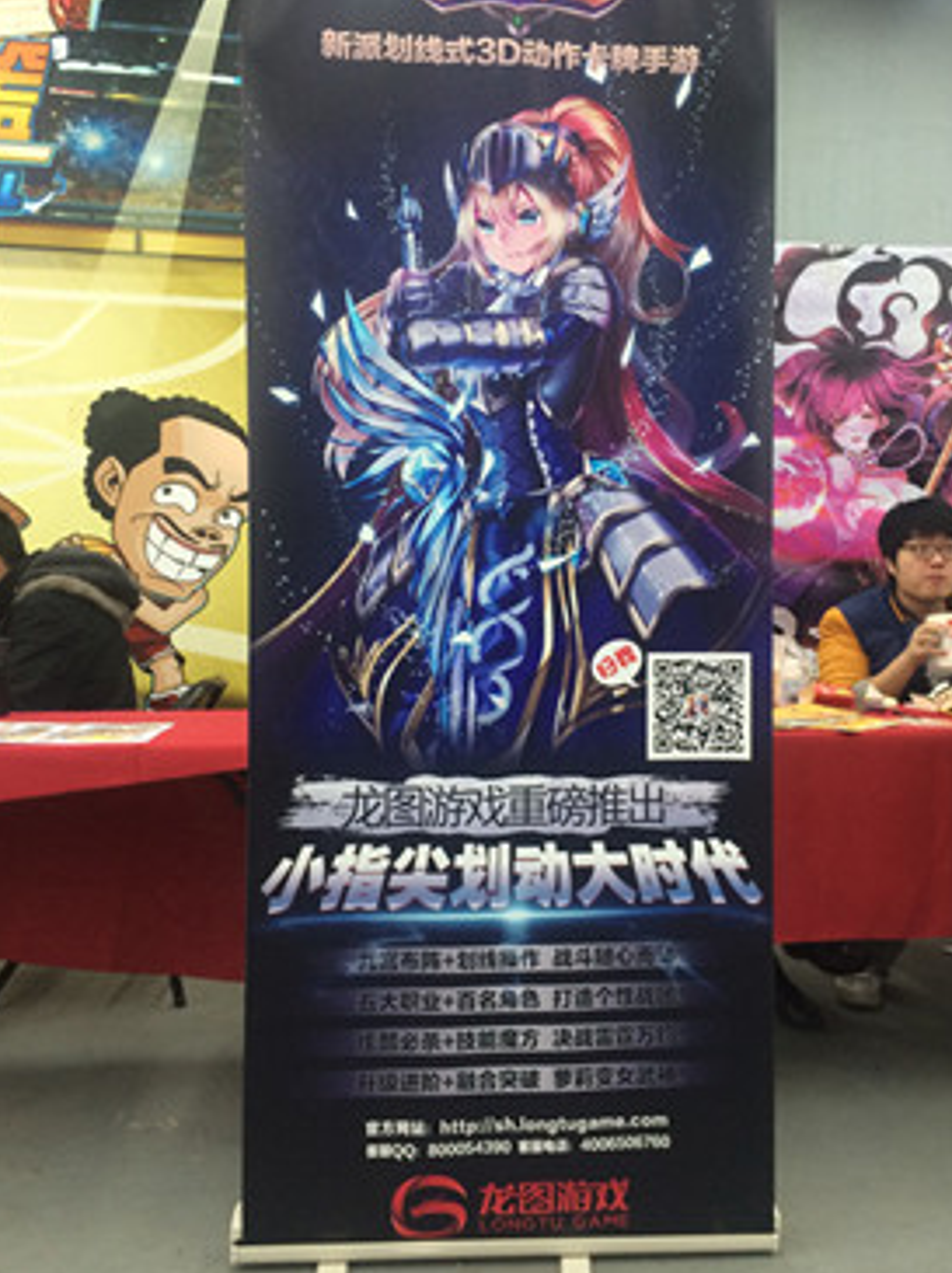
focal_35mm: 37
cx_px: 542
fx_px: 1359
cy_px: 600
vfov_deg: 50.2
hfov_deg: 38.5
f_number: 2.2
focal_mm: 4.12
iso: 50
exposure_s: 1/30
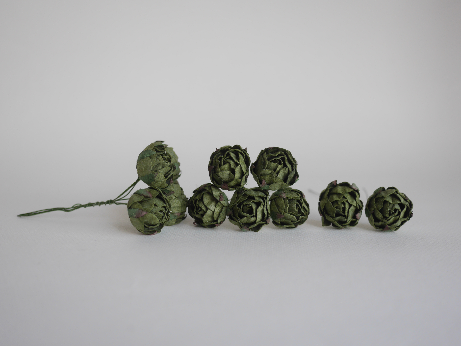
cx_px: 230
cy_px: 173
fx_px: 533
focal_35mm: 40
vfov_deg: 36.0
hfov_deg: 46.8
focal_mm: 20
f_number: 2.2
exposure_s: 1/160
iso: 200
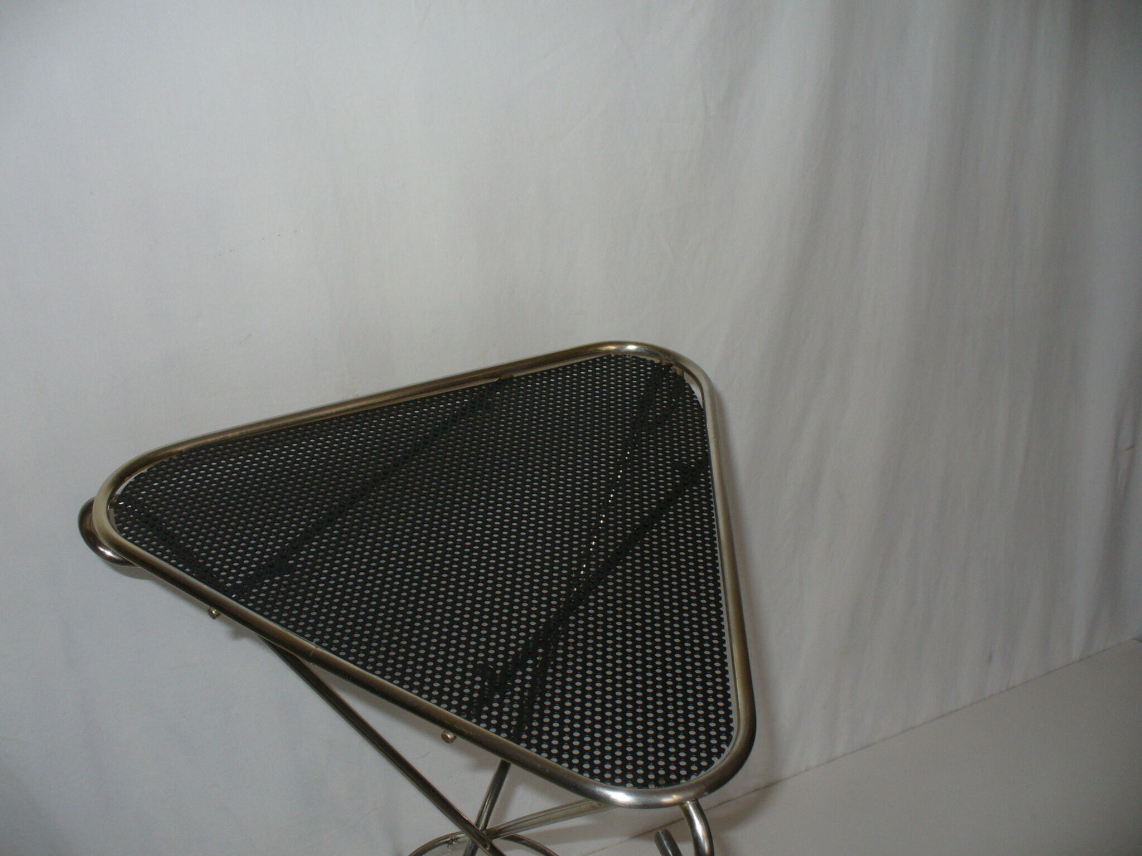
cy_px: 428
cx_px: 571
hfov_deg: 50.1
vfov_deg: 38.7
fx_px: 1221
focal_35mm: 37
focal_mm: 6.1
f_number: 2.8
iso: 100
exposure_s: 1/30
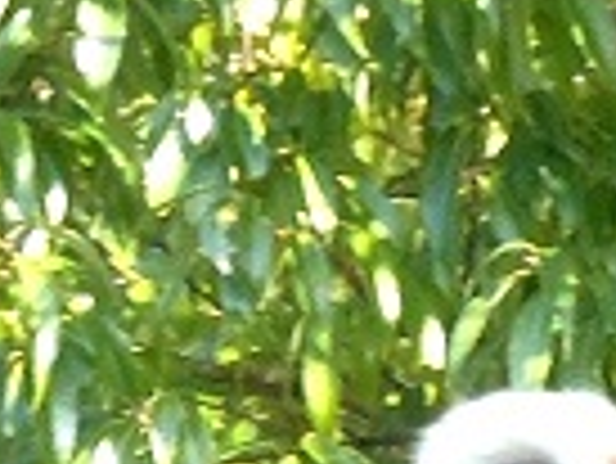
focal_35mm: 1024
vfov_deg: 1.5
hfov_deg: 1.9
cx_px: 531
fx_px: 18238
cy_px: 847
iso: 200
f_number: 5.9
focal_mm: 25
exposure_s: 1/60
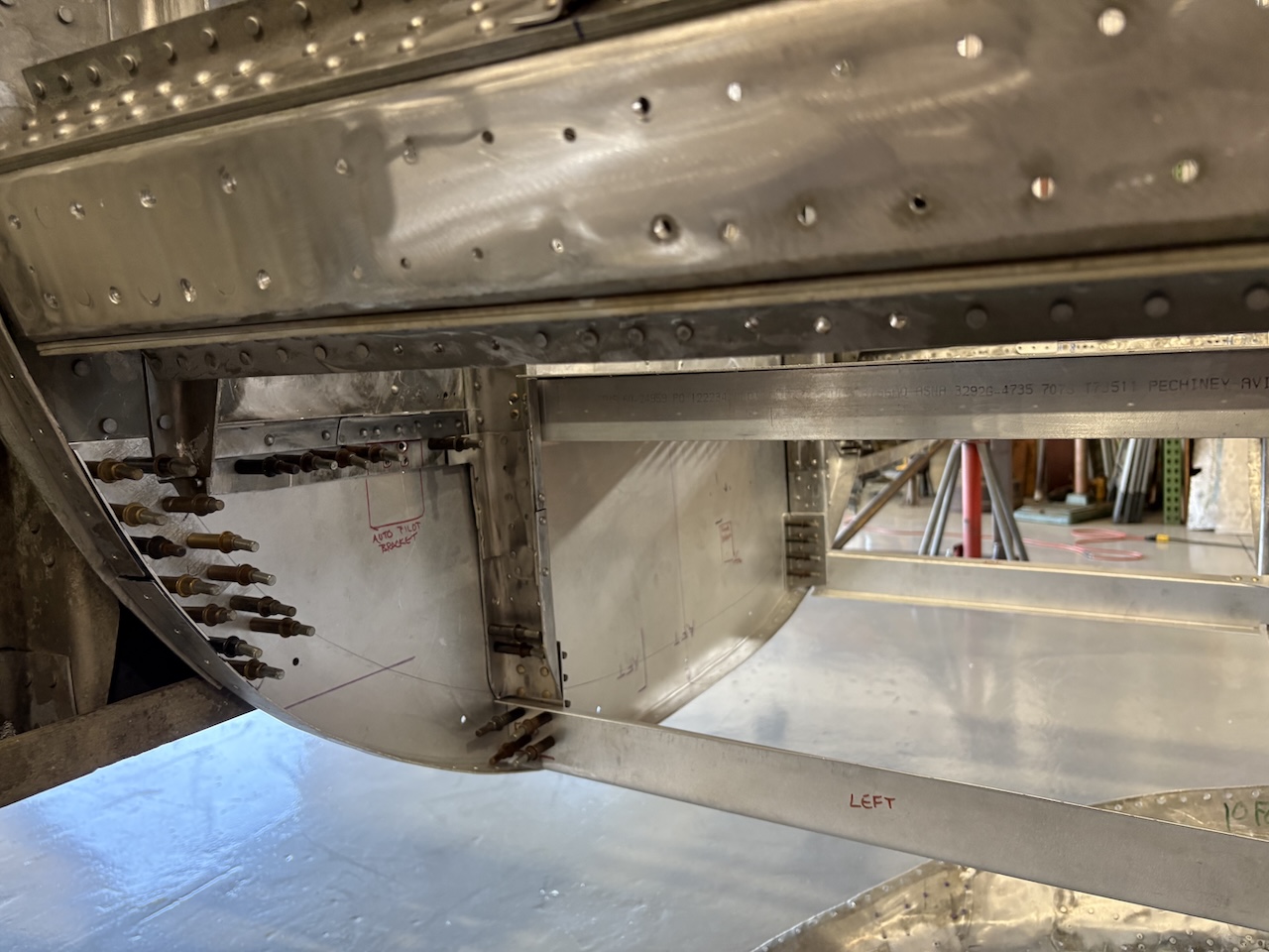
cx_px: 634
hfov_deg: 67.3
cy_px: 476
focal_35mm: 26
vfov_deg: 53.1
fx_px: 953
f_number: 1.6
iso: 200
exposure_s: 1/60
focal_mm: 5.96
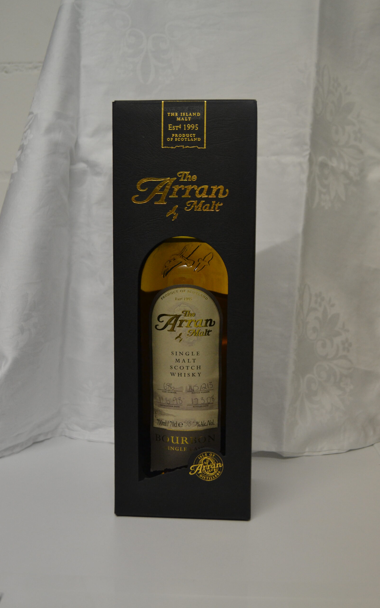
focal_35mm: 45
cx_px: 202
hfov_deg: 28.9
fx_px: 737
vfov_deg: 44.8
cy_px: 304
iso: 900
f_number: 4.5
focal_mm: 29
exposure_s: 1/60
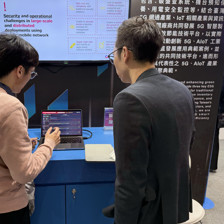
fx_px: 212
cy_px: 112
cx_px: 86
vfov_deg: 55.6
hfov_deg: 55.1
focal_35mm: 29
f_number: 1.78
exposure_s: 1/120
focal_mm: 6.76
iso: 200
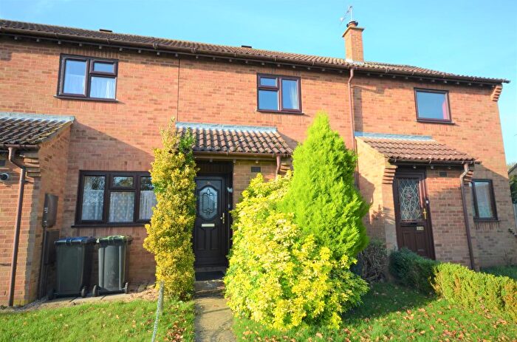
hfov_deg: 81.3
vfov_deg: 59.2
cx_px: 258
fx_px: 301
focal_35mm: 21
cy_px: 171
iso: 200
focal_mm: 14
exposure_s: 1/200
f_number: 7.1
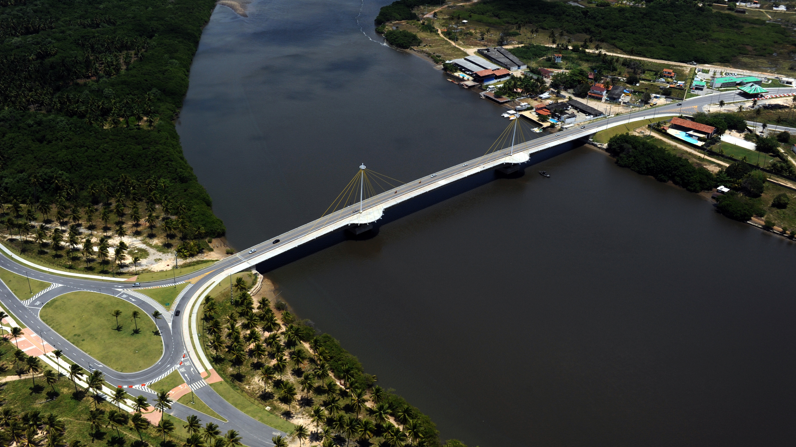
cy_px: 218
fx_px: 802
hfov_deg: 52.8
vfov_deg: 31.2
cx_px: 401
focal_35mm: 38
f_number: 9
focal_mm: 36
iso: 320
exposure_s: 1/1000
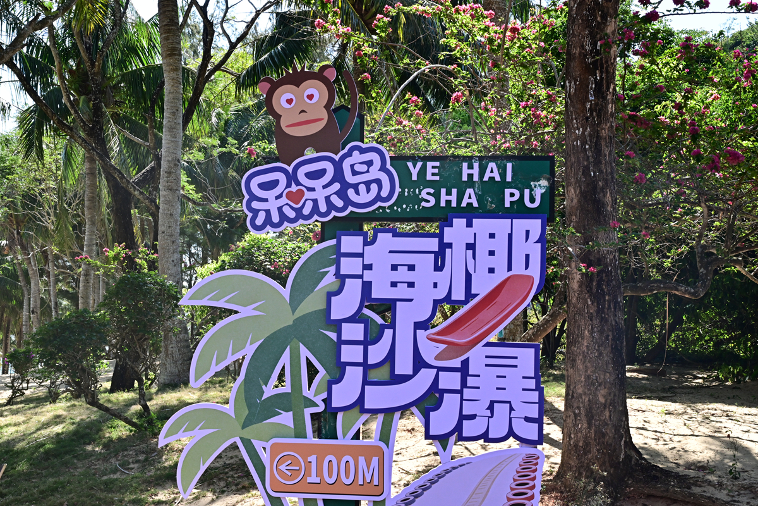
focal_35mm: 41
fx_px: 863
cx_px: 379
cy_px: 253
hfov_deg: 47.4
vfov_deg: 32.6
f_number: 20
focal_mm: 41
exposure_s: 1/50
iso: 800
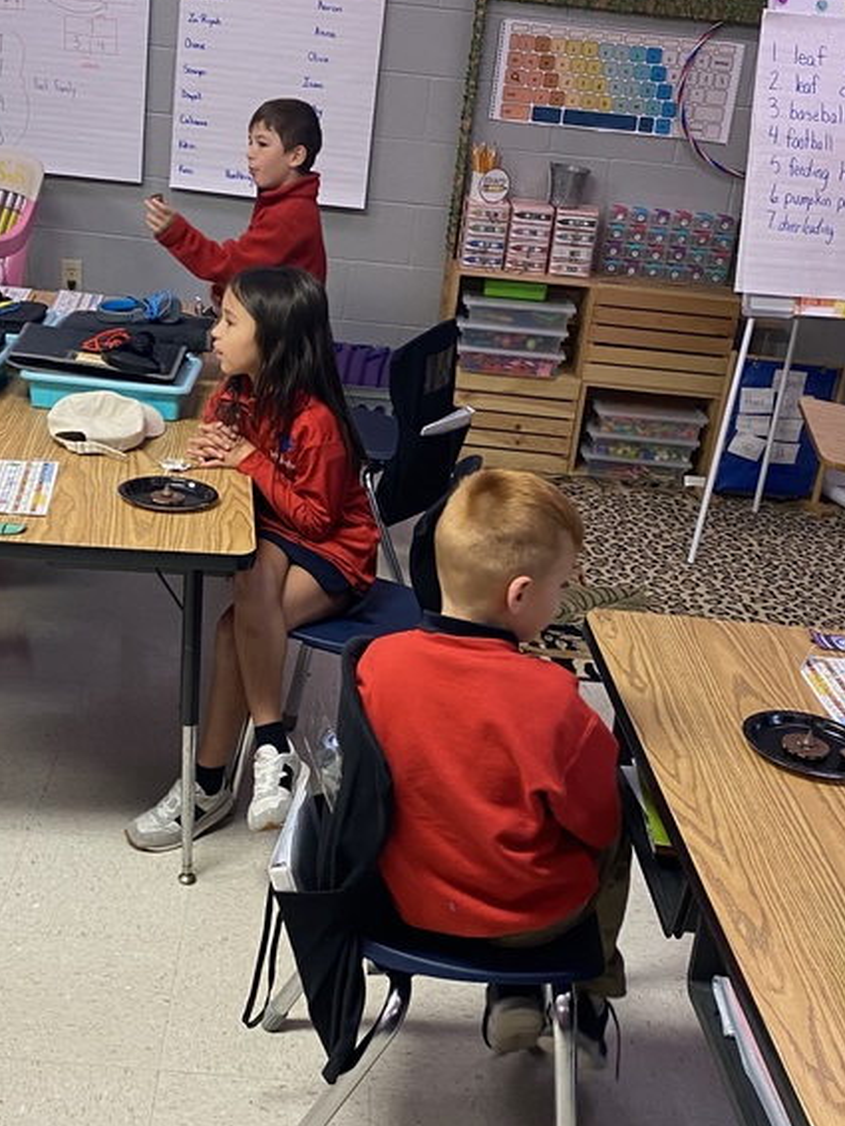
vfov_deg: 40.4
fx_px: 1529
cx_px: 312
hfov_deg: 30.8
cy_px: 575
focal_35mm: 47
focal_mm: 4.25
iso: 125
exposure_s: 1/60
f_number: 1.8
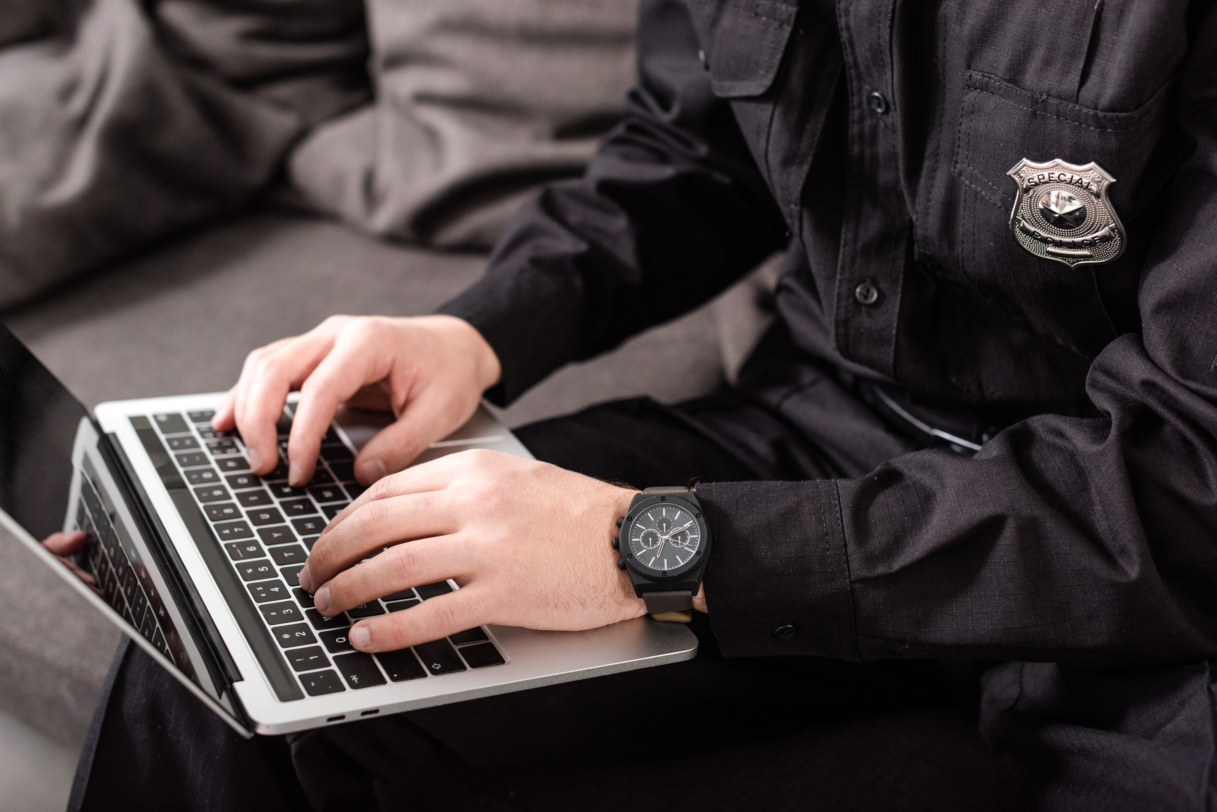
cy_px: 406
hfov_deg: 39.6
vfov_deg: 27.0
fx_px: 1691
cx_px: 608
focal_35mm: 50
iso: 500
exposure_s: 1/250
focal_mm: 50
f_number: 3.5
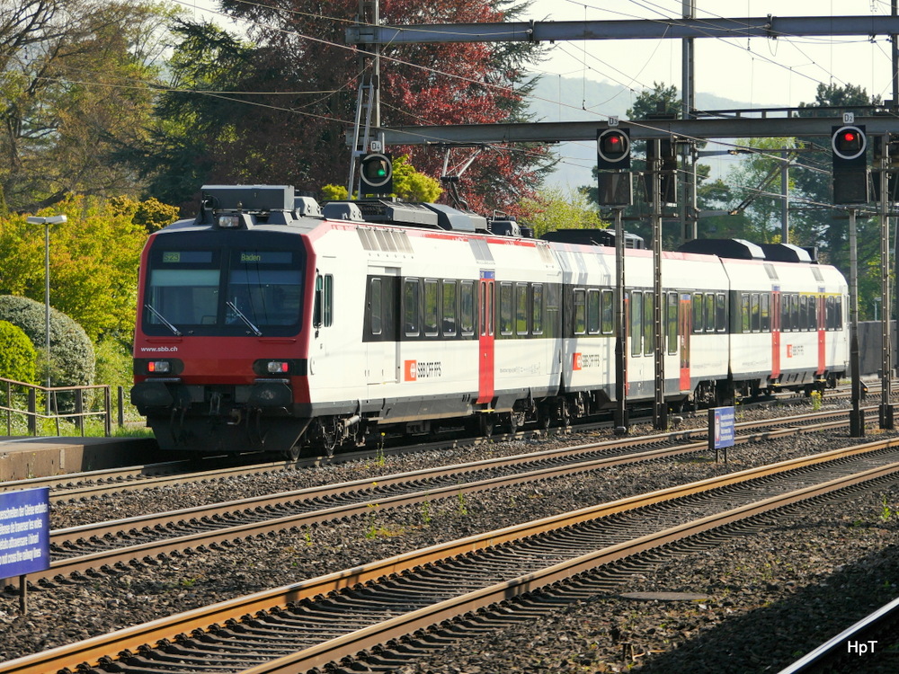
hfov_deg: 9.9
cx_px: 450
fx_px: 5194
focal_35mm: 200
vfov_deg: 7.4
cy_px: 337
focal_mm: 100
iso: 160
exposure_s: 1/640
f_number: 5.6
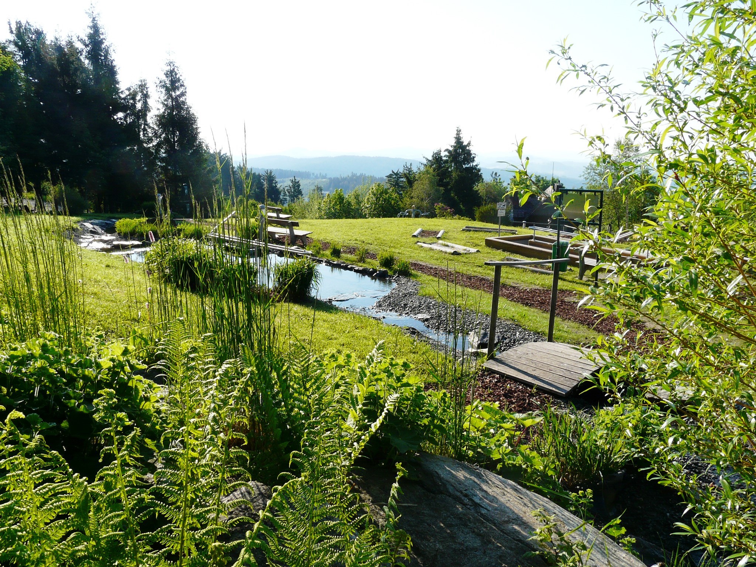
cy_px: 284
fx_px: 612
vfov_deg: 49.7
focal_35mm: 28
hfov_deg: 63.4
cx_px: 378
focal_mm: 4.6
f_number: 5.6
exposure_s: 1/250
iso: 100
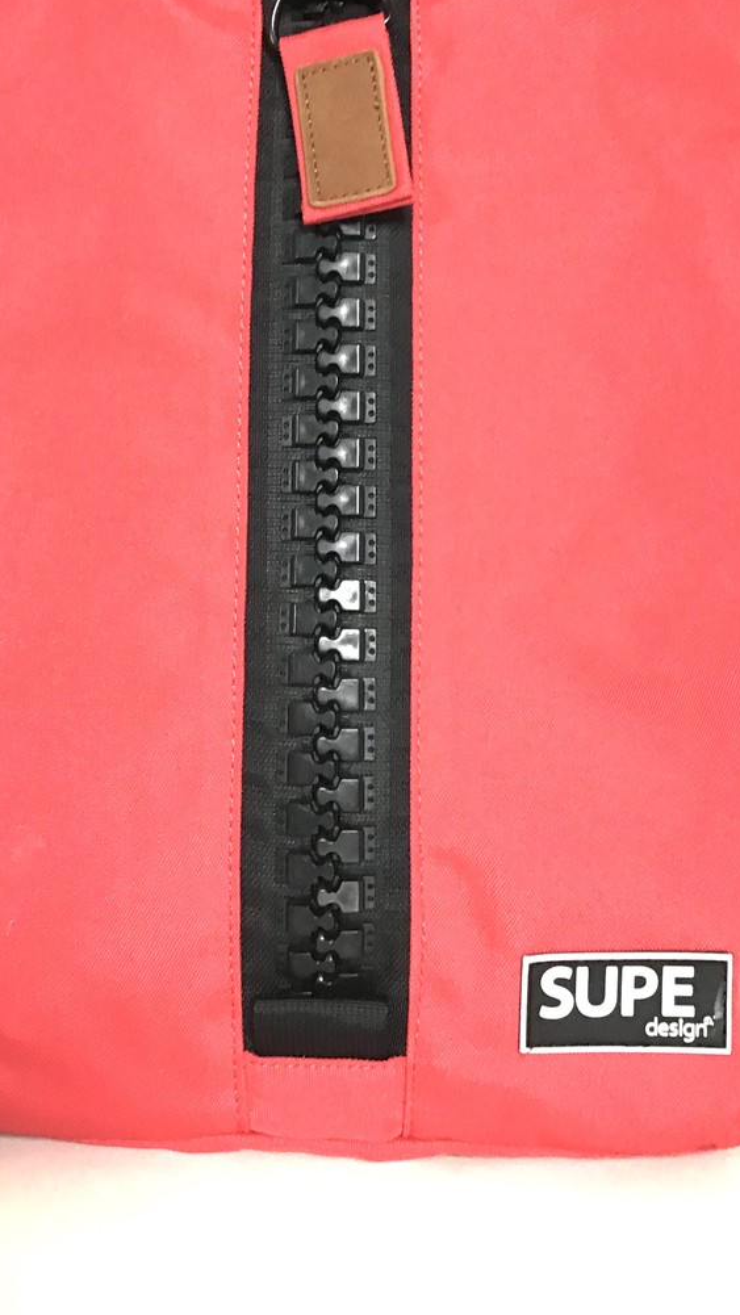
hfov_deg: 26.5
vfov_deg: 45.0
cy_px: 470
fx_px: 1570
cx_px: 310
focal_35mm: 45
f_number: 2.4
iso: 80
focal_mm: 3.3
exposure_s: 1/33
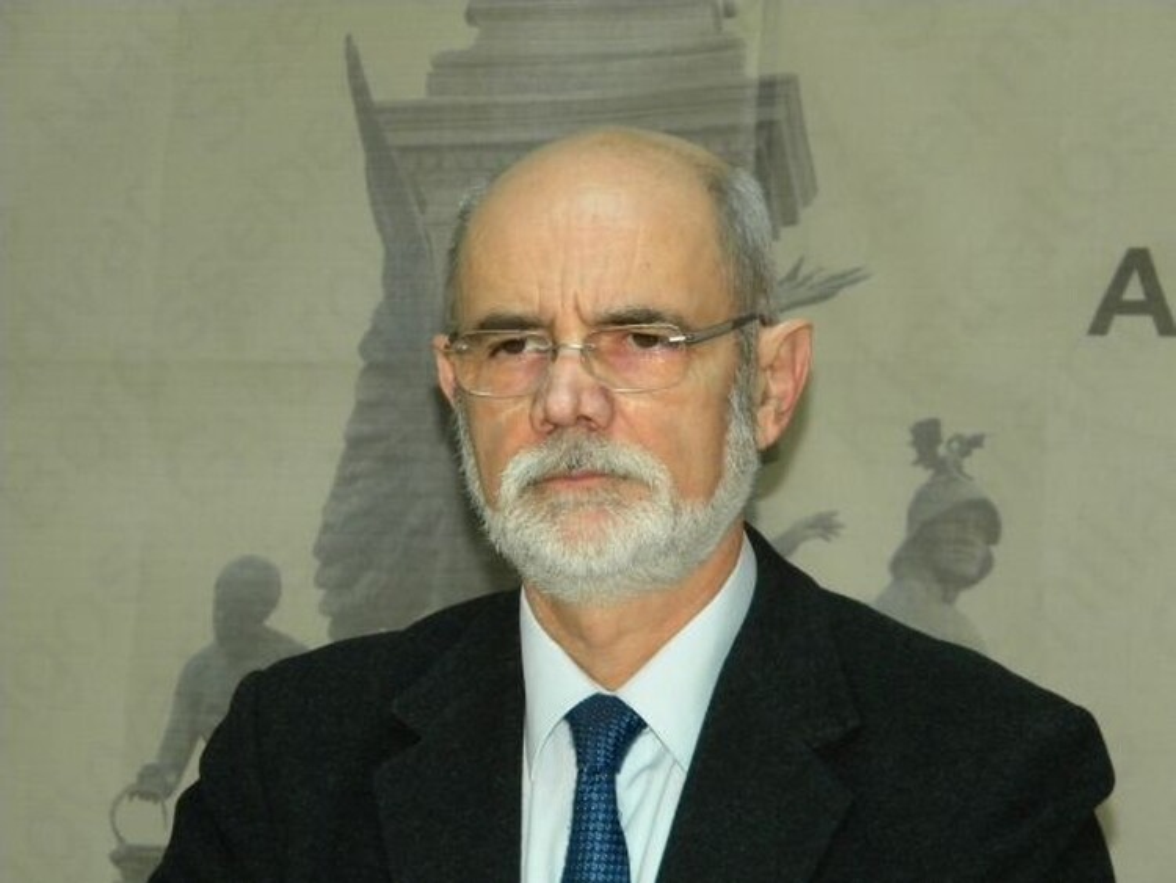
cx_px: 588
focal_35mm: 105
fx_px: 3568
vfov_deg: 14.1
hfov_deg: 18.7
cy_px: 442
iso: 400
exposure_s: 1/30
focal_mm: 19
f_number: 4.7
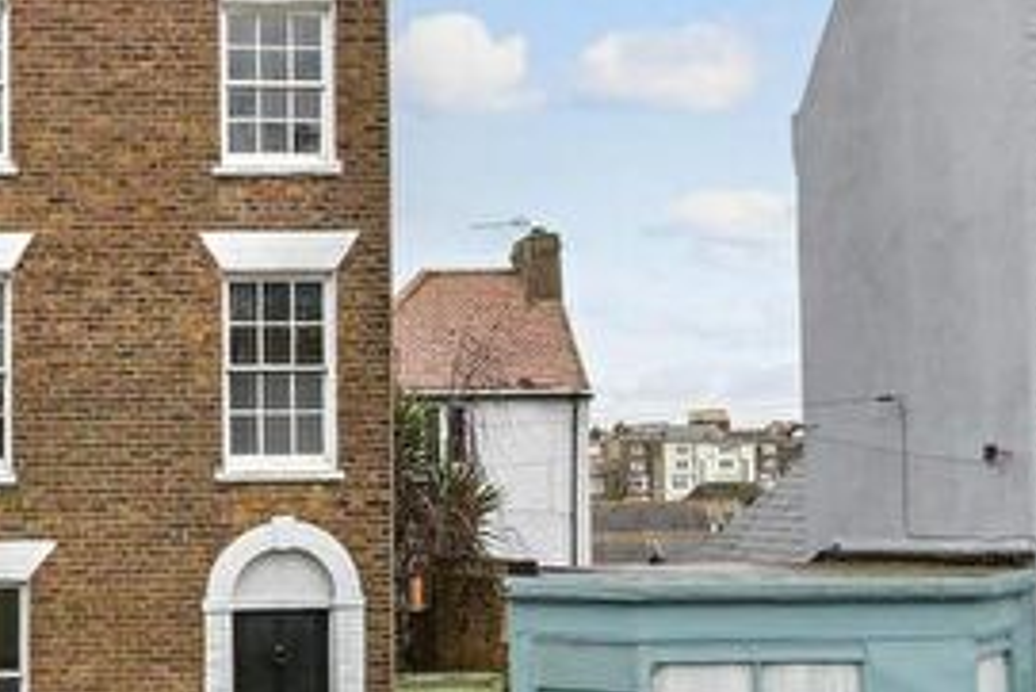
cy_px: 396
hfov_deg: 37.7
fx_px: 1411
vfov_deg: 27.5
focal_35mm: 49
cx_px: 111
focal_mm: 13
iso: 1250
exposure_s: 1/320
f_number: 8
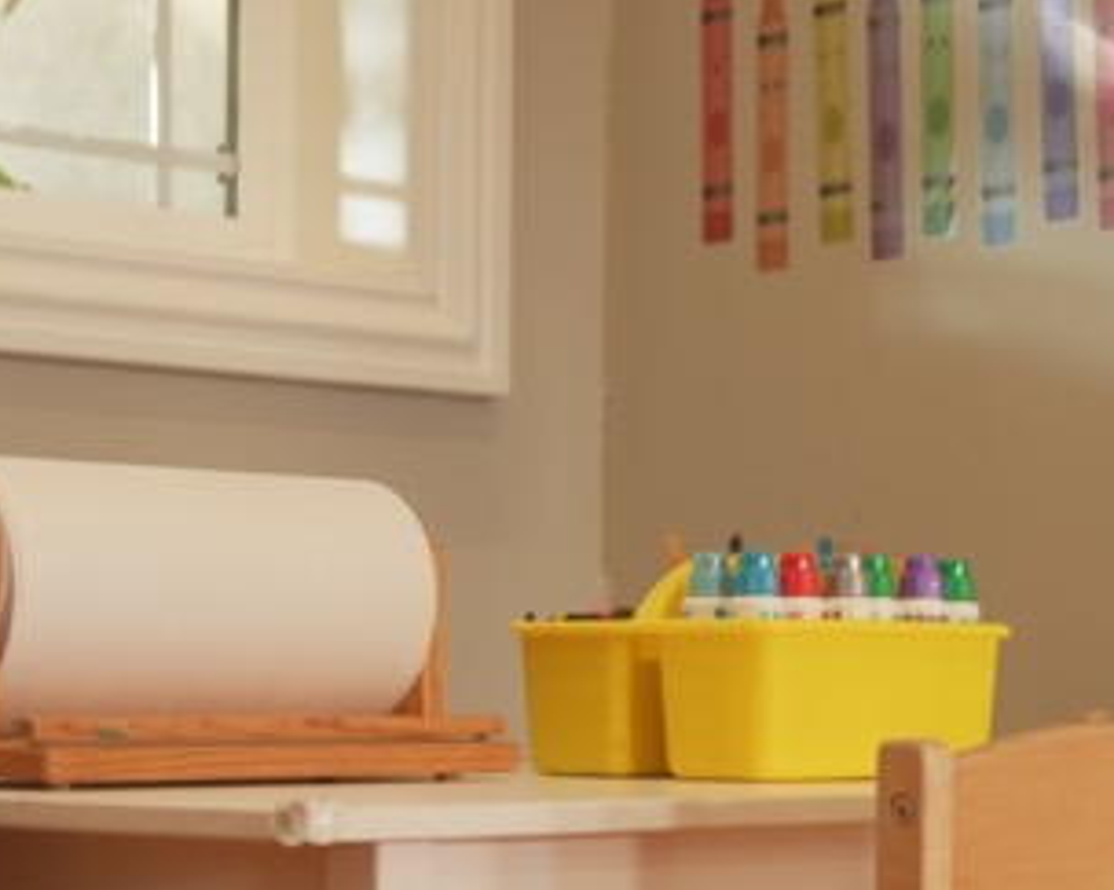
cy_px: 780
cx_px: 583
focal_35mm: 105
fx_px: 3461
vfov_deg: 14.5
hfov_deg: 18.3
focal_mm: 34
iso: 640
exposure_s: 1/50
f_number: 2.8
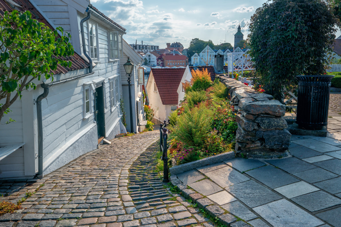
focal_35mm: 31
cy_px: 114
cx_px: 170
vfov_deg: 42.3
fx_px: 294
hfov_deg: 60.3
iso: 200
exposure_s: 1/250
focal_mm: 31
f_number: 11
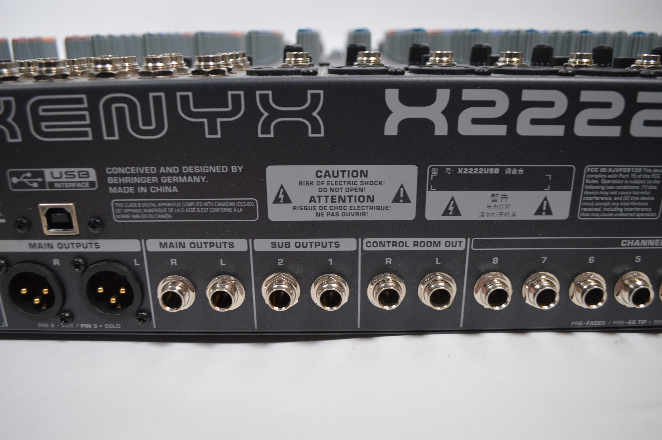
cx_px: 331
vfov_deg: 47.8
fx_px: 496
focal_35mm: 27
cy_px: 220
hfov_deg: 67.4
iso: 400
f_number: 4.5
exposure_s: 1/80
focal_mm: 18
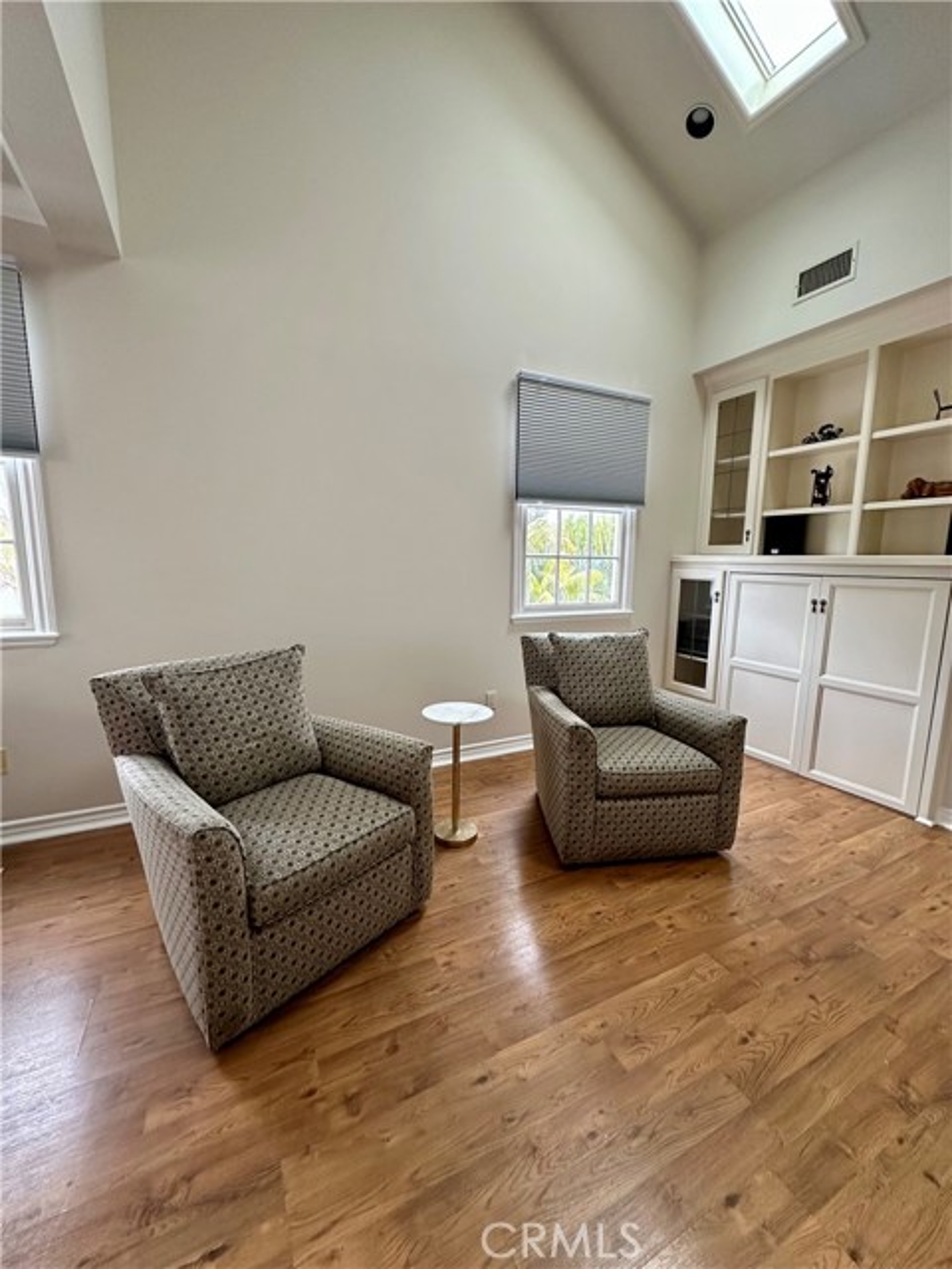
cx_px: 476
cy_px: 634
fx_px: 513
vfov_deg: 102.1
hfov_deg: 85.7
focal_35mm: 14
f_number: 2.2
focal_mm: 2.22
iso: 160
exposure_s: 1/99
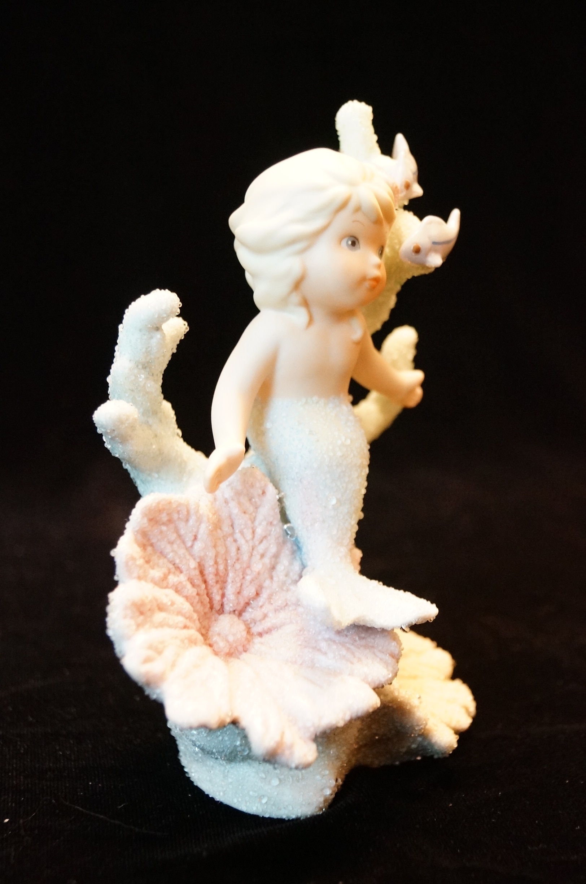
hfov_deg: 25.7
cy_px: 442
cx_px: 293
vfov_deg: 37.9
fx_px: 1286
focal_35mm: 52
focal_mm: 35
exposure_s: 1/10
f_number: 5
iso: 3200
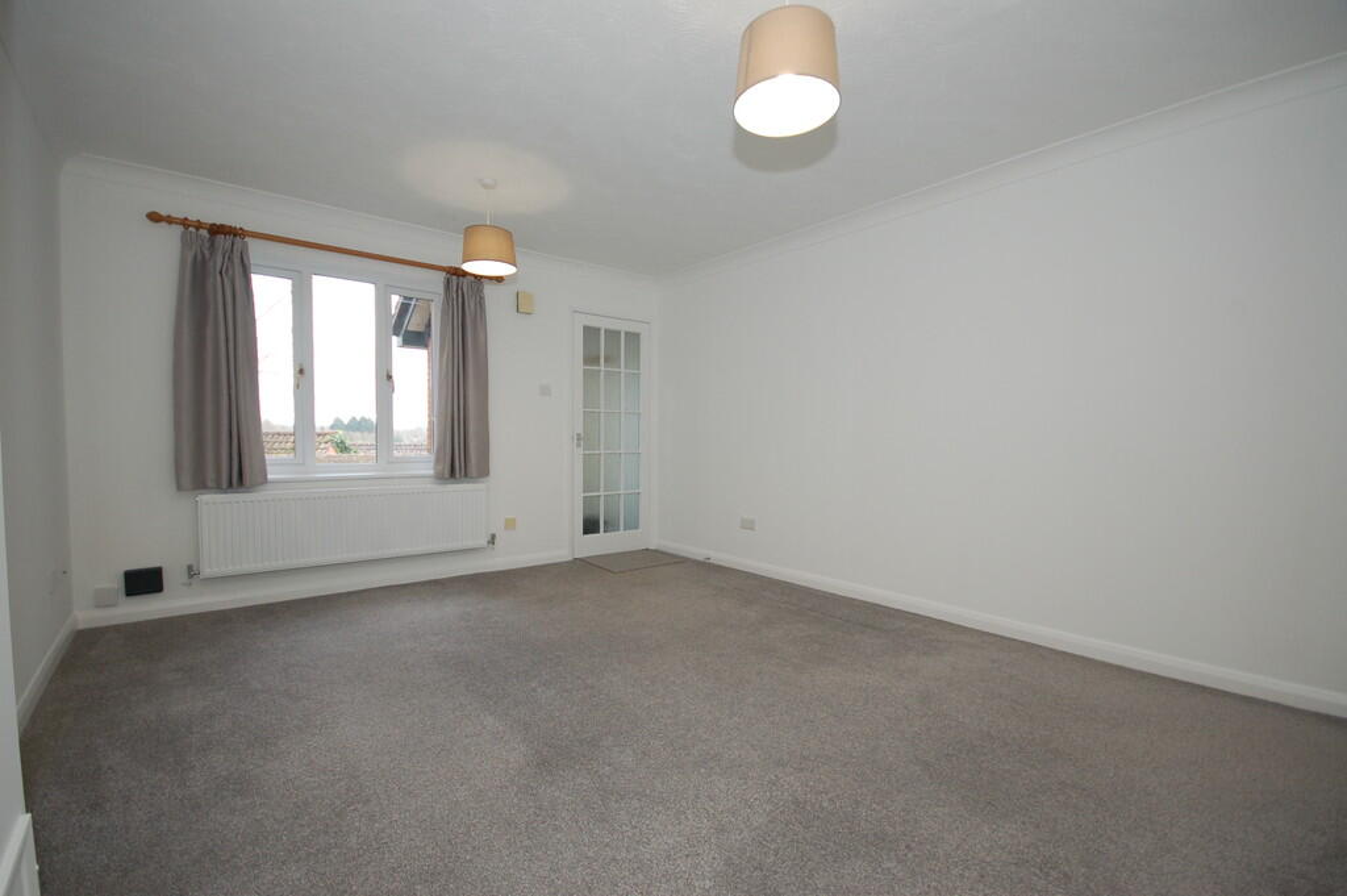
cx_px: 674
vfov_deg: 77.2
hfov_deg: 100.4
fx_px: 561
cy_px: 448
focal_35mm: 15
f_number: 4
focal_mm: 10
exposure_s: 1/60
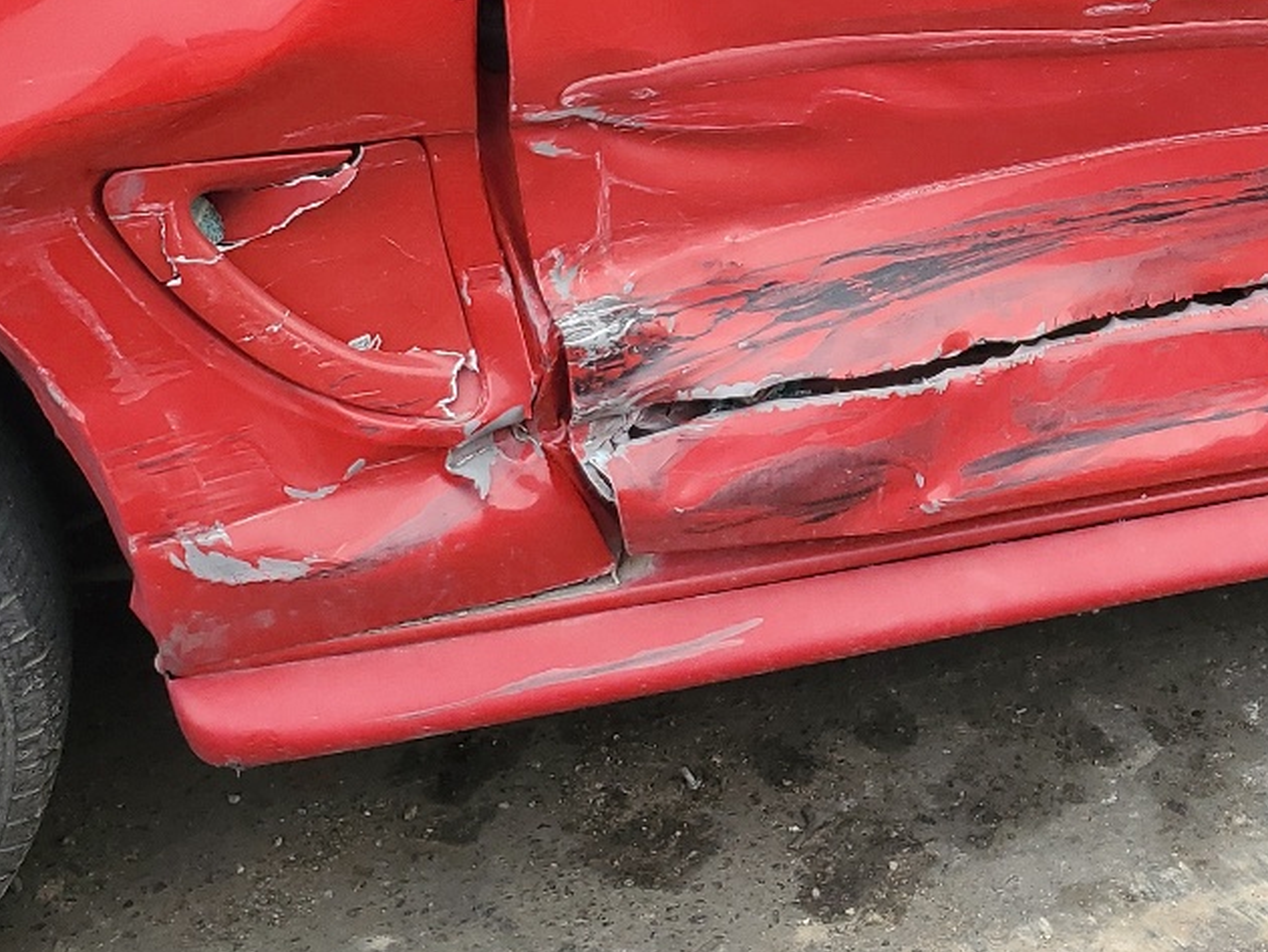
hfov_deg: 28.4
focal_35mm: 66
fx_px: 2419
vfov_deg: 21.5
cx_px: 1103
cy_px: -2
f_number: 1.5
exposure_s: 1/526
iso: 50
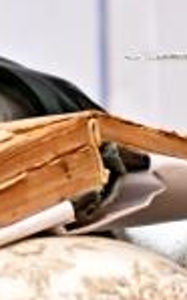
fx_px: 17148
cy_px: 77
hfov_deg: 0.6
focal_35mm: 2101
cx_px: -460
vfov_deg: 1.0
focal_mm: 200
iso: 400
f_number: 2.8
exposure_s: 1/200
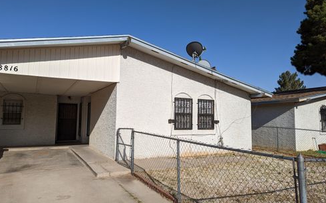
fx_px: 231
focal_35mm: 26
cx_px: 162
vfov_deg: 47.6
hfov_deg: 70.4
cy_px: 105
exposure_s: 1/4184
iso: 47
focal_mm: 6.81
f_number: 1.85
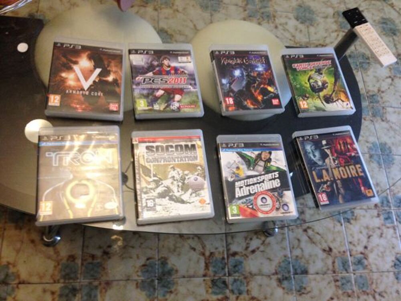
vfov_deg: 42.9
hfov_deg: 55.4
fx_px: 382
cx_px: 200
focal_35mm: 33
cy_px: 150
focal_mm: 4.12
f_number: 2.4
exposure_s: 1/20
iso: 250
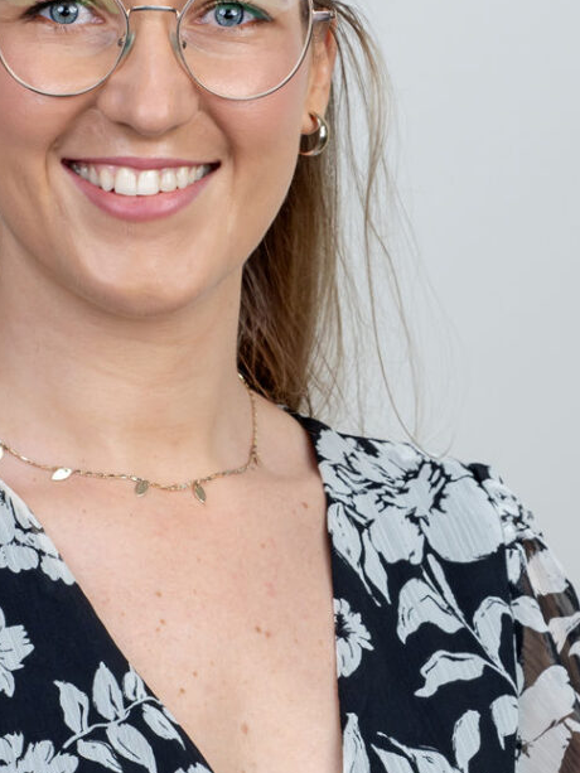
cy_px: 296
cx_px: 106
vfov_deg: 7.0
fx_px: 6342
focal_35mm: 284
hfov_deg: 5.2
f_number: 6.3
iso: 200
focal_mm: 85
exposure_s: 1/60
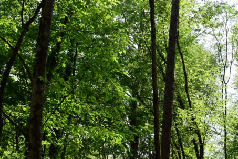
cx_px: 251
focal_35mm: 61
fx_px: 403
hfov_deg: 30.1
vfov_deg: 22.2
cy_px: 60
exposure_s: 1/80
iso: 100
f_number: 7.1
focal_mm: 18
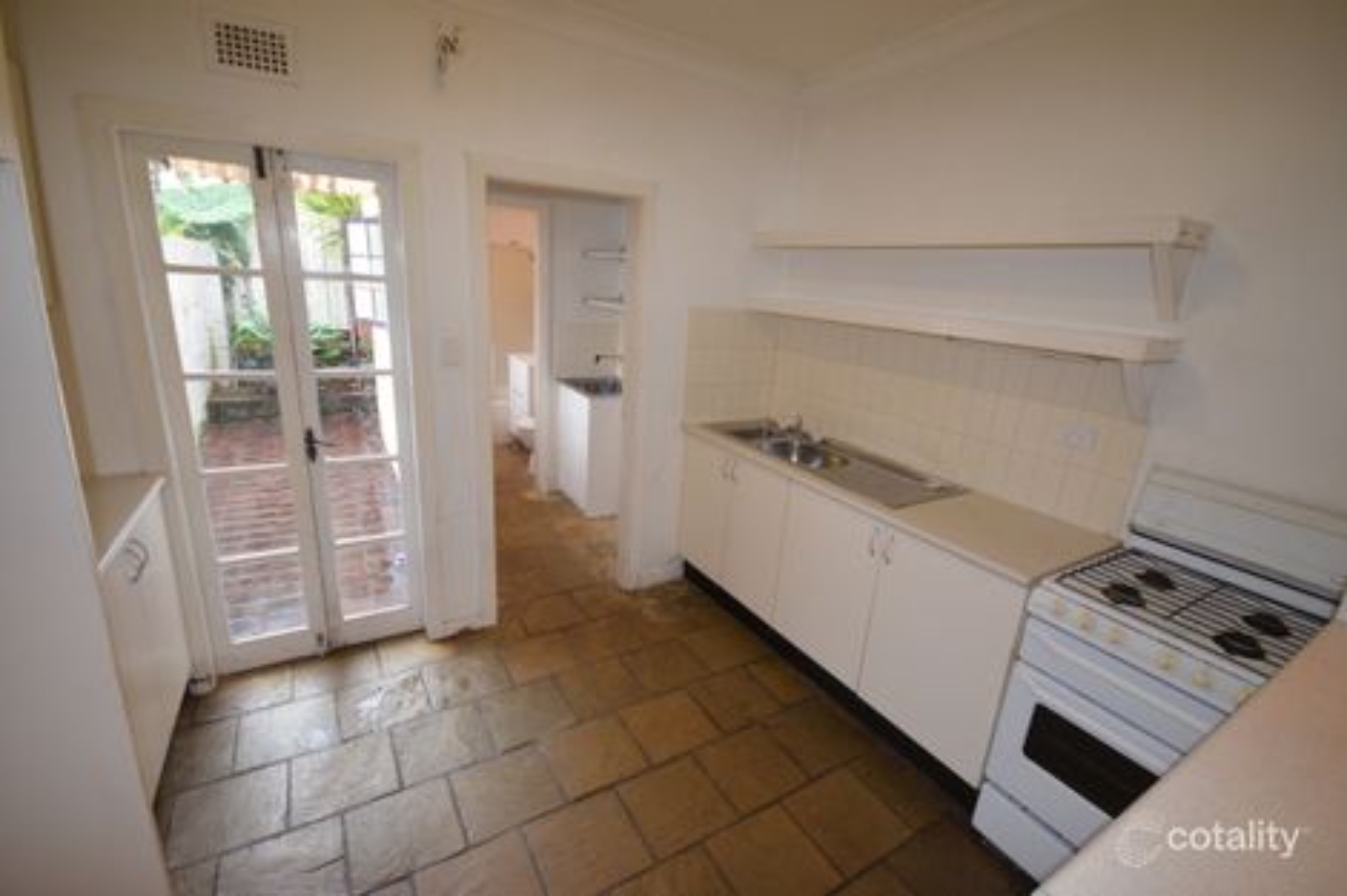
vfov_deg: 77.3
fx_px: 561
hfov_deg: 100.4
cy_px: 448
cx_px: 674
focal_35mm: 15
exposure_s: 1/60
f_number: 4
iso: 1250
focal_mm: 10
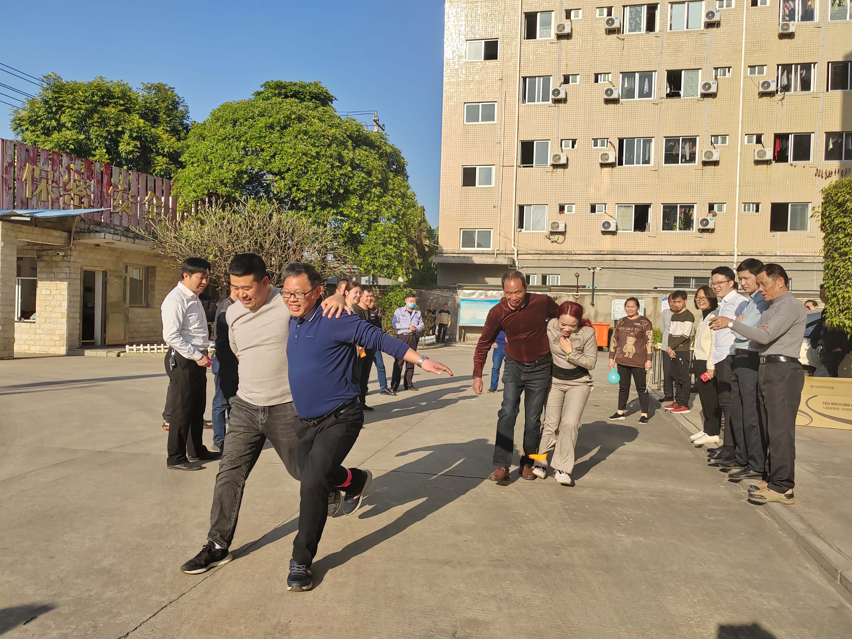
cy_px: 320
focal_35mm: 27
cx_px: 426
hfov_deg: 65.3
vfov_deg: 51.4
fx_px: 665
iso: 100
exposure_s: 1/2056
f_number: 1.9
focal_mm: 5.52
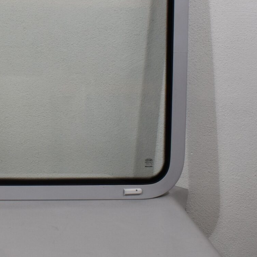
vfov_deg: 19.7
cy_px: 48
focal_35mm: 87
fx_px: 731
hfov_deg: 18.5
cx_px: -77
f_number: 5.6
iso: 360
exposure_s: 1/125
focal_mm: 20
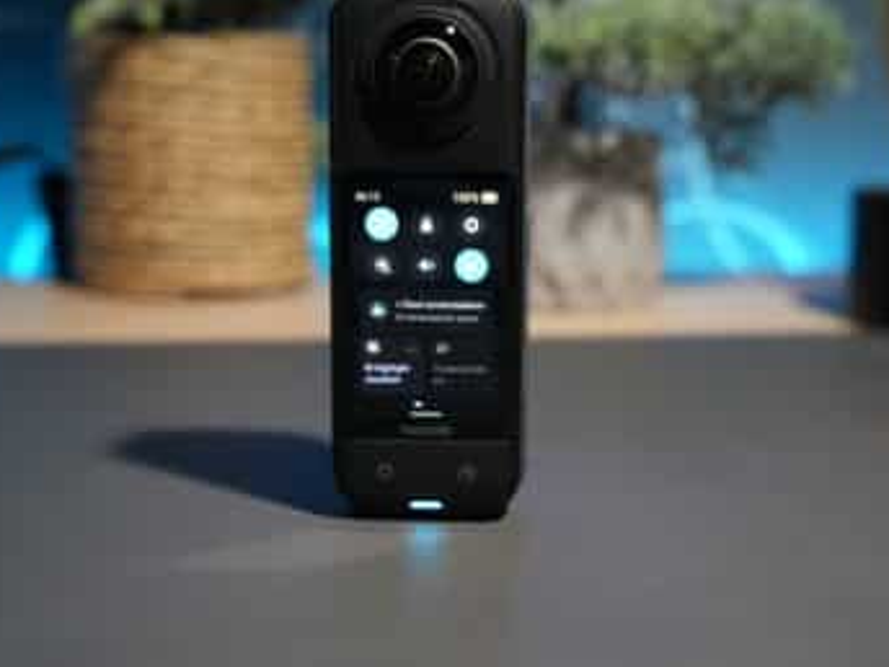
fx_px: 1541
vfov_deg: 24.4
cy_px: 334
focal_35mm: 60
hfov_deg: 32.2
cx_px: 465
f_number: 5.6
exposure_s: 1/60
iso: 1250
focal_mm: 55
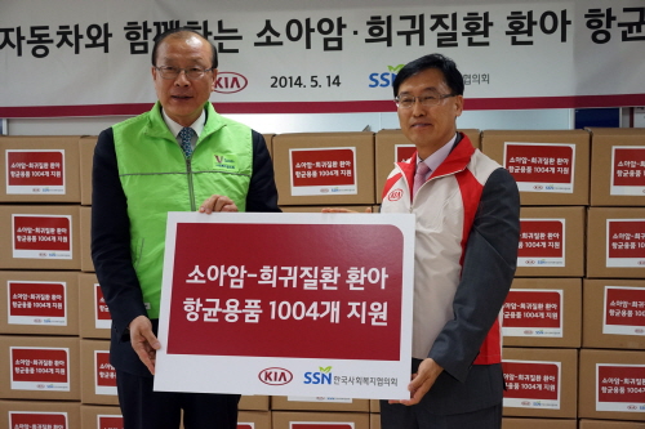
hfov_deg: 36.3
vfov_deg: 24.6
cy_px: 214
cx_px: 322
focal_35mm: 55
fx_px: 985
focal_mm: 55
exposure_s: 1/60
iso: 1250
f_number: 8
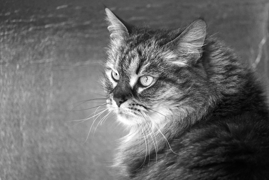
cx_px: 134
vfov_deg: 6.1
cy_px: 90
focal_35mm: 225
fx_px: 1681
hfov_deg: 9.1
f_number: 5
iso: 5000
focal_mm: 150
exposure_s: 1/1000
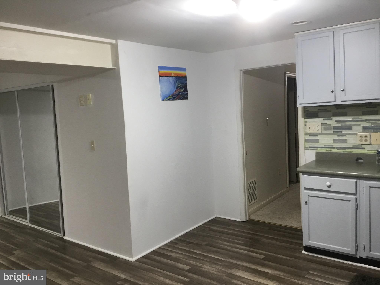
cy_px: 142
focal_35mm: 31
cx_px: 190
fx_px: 340
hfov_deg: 58.4
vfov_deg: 45.4
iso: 40
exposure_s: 1/30
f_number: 2.4
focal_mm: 3.3
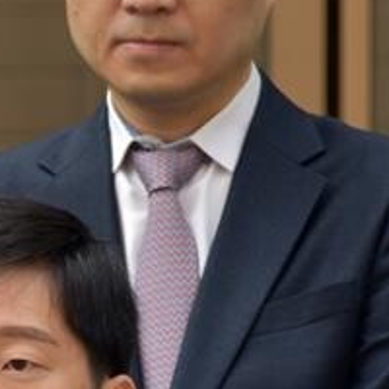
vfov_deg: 2.3
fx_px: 9650
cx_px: -29
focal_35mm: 759
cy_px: 495
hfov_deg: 2.3
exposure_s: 1/125
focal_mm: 116
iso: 100
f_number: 5.6
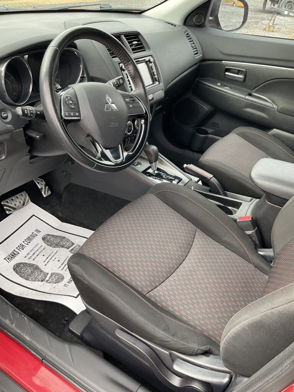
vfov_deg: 61.7
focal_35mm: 29
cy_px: 196
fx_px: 328
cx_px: 147
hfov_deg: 48.2
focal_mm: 3
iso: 40
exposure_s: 1/120
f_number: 1.8
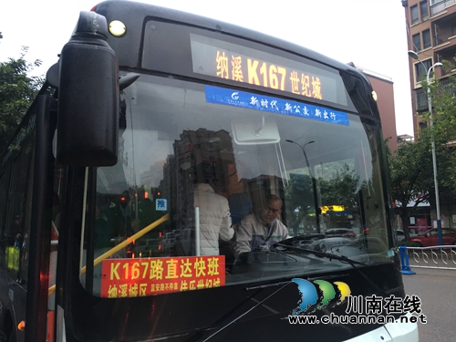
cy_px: 171
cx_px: 228
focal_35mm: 29
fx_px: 382
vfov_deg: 48.2
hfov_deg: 61.7
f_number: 2.2
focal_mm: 4.15
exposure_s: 1/17
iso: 32
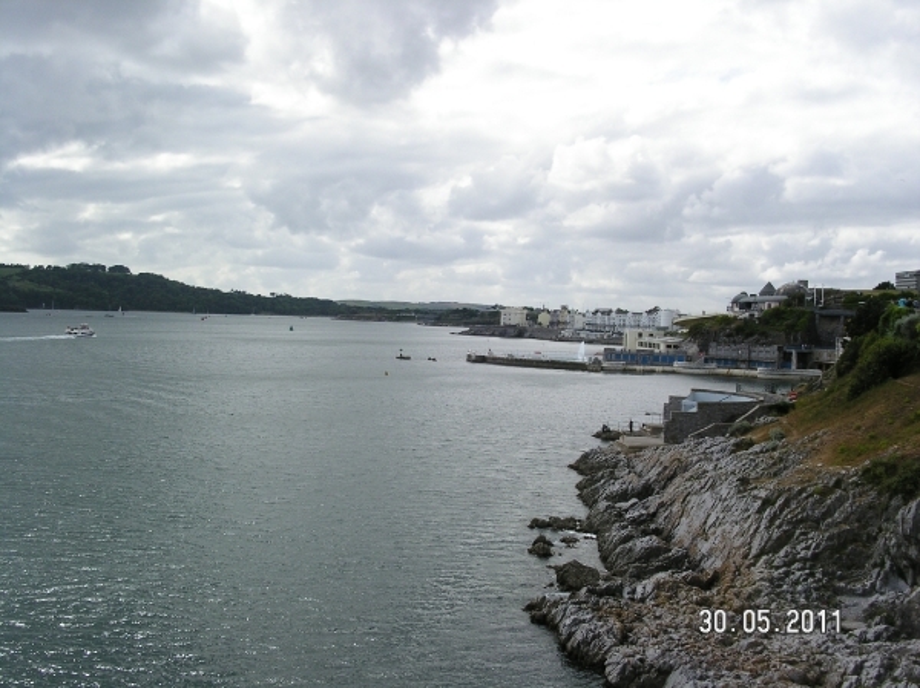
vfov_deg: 37.7
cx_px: 460
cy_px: 344
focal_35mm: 38
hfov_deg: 49.0
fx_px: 1009
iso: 100
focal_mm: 7.8
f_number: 5.6
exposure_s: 1/750
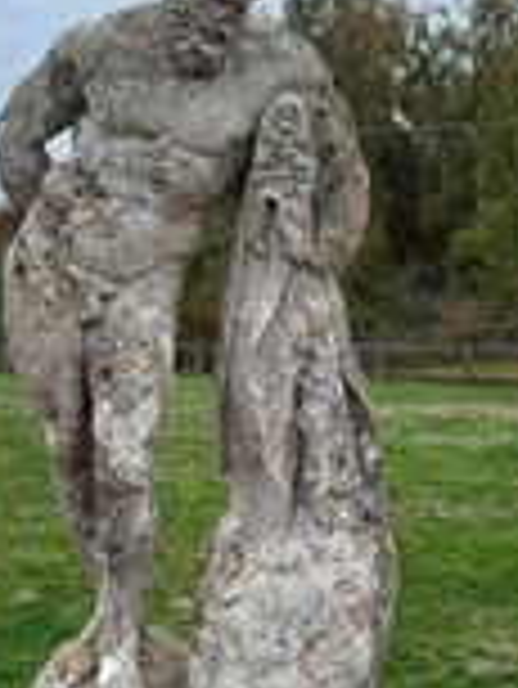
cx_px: 324
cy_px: 193
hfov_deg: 21.6
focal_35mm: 68
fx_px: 1355
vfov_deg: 28.2
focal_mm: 5.1
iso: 50
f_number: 1.6
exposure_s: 1/1852
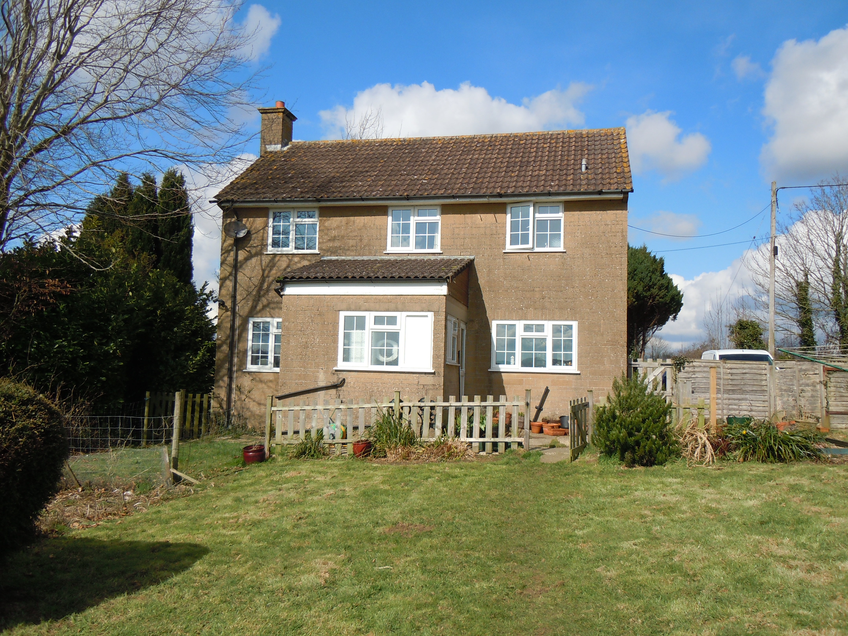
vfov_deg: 46.8
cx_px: 424
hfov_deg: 60.0
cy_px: 318
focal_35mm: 30
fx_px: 735
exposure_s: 1/320
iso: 100
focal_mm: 5.4
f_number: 7
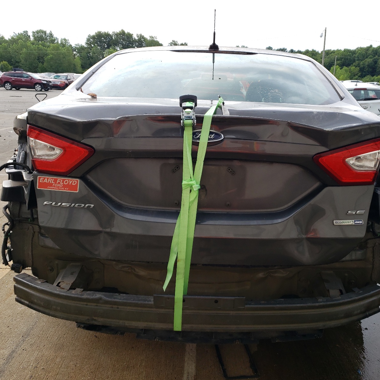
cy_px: 191
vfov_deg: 52.5
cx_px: 210
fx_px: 385
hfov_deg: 52.4
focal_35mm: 31
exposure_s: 1/476
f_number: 1.5
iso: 50
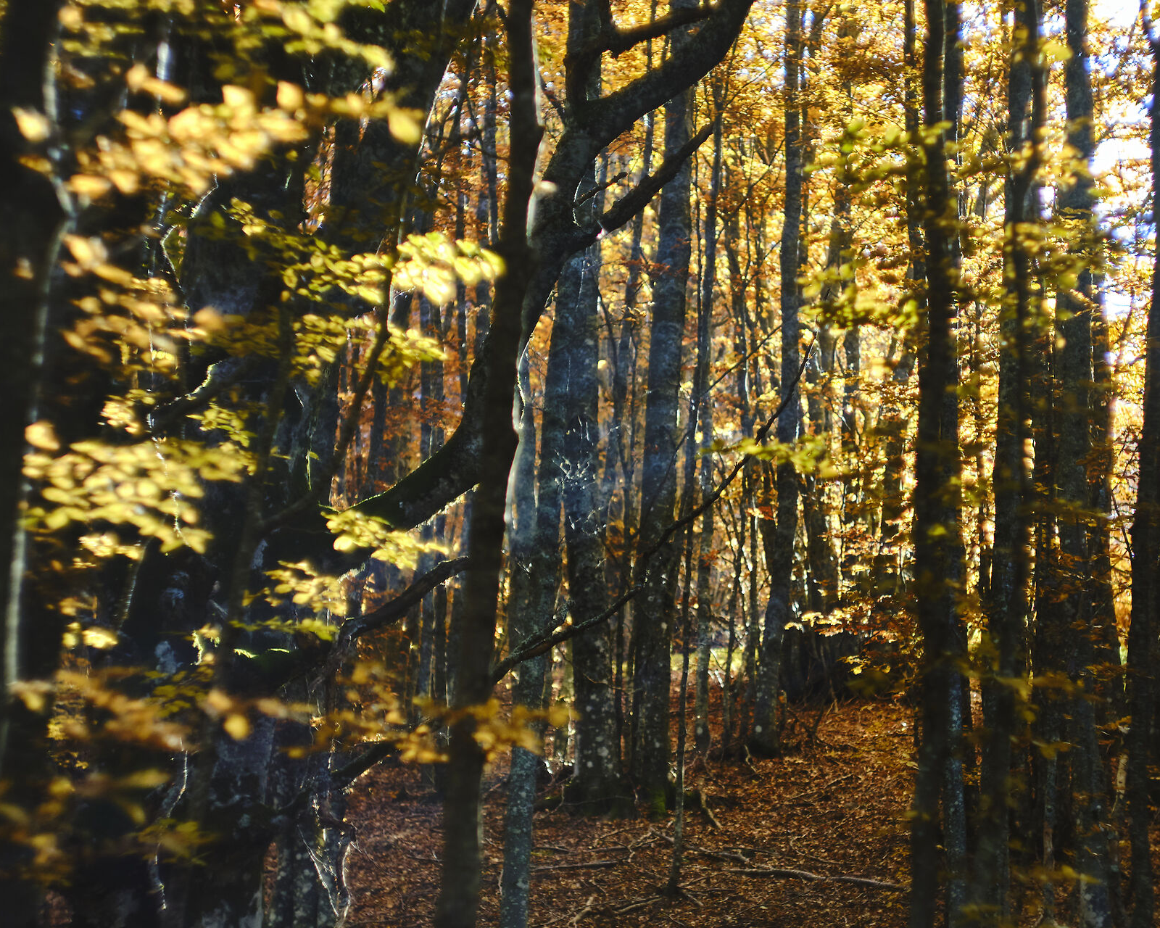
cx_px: 728
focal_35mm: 38
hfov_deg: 47.5
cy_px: 522
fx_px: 1305
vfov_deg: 39.1
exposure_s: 1/250
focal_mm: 18
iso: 250
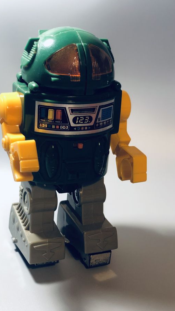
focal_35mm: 57
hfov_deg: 21.1
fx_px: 470
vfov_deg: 36.6
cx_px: 69
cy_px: 155
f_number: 2.4
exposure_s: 1/33
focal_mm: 6
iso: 125
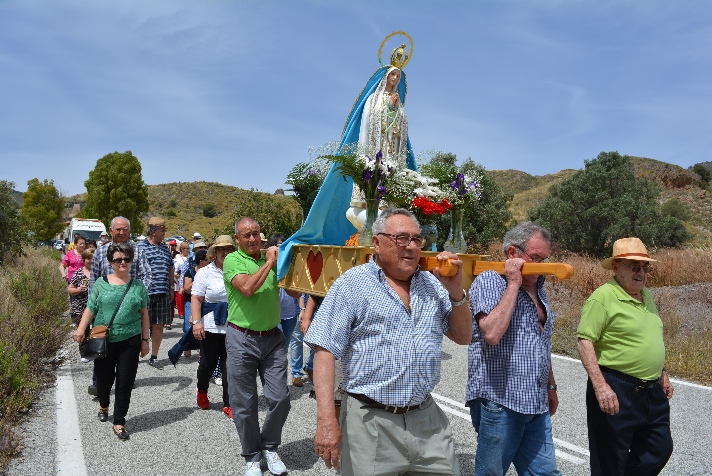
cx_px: 356
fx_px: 534
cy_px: 238
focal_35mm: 27
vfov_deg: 48.0
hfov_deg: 67.3
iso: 100
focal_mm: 18
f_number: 9
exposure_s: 1/320
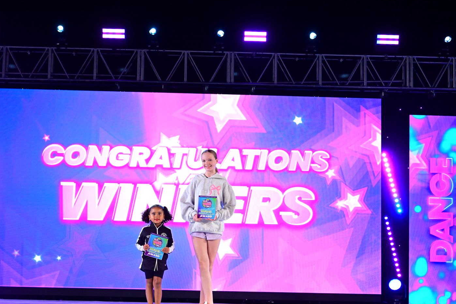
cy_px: 159
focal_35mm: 75
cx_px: 213
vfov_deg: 18.2
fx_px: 950
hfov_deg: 27.0
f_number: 4
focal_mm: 70
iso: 3200
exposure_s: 1/500
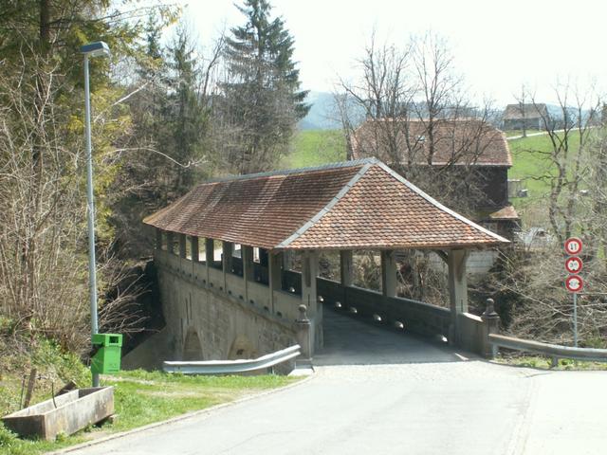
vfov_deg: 25.2
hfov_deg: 33.2
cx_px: 304
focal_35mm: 58
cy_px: 228
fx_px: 1017
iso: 50
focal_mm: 9.69
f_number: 5.6
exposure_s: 1/100
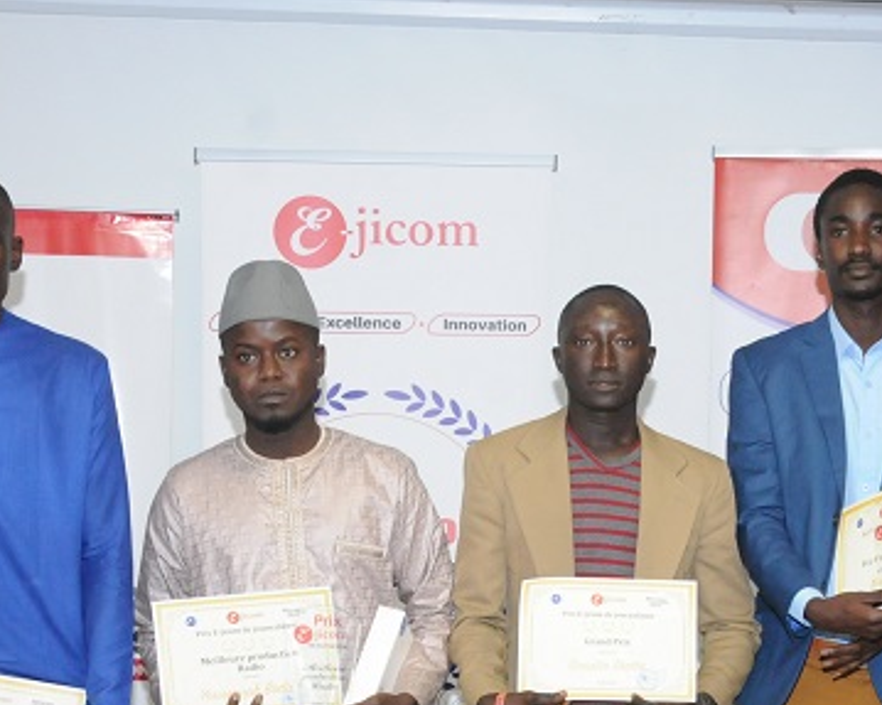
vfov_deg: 17.2
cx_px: 651
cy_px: 610
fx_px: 2301
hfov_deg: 21.5
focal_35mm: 88
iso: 1600
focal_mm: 25
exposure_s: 1/60
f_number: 8
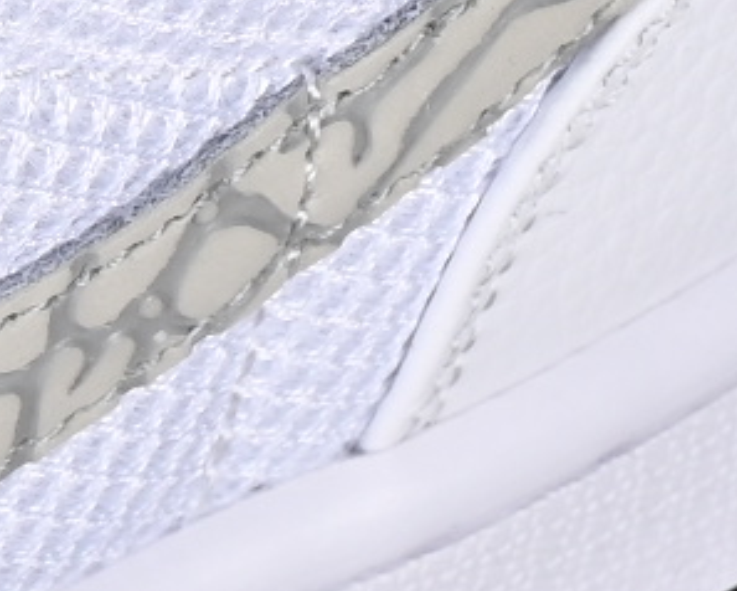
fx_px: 13816
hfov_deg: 3.0
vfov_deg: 2.4
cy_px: -286
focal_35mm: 633
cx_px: -1390
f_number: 7.1
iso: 160
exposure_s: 1/160
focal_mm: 48
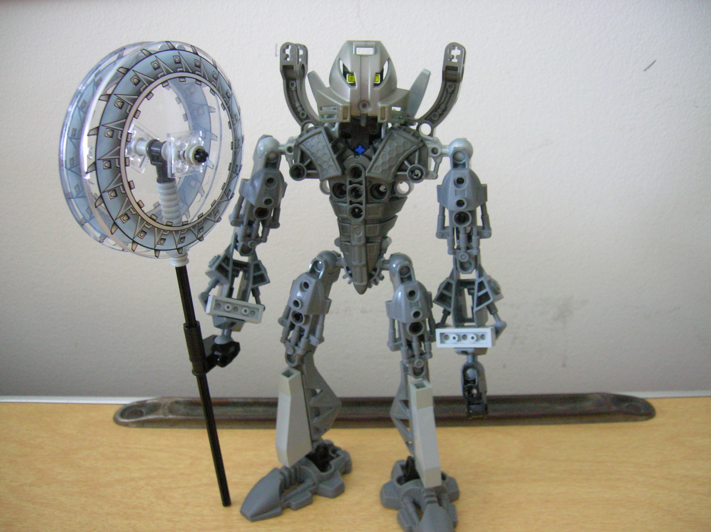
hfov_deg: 54.0
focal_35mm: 34
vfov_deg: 41.7
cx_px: 356
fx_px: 698
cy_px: 266
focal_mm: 5.7
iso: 200
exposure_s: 1.67
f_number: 2.9
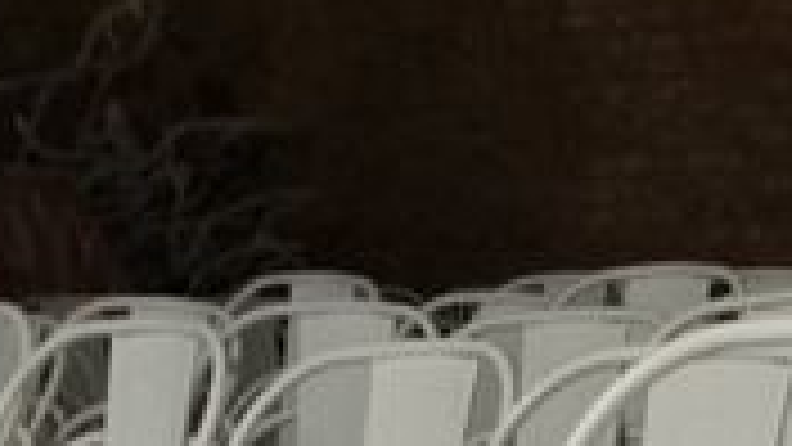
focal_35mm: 139
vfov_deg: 7.8
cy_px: 1228
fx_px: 2919
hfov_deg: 15.1
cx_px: 828
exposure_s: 1/33
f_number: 2
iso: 382
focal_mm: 4.12
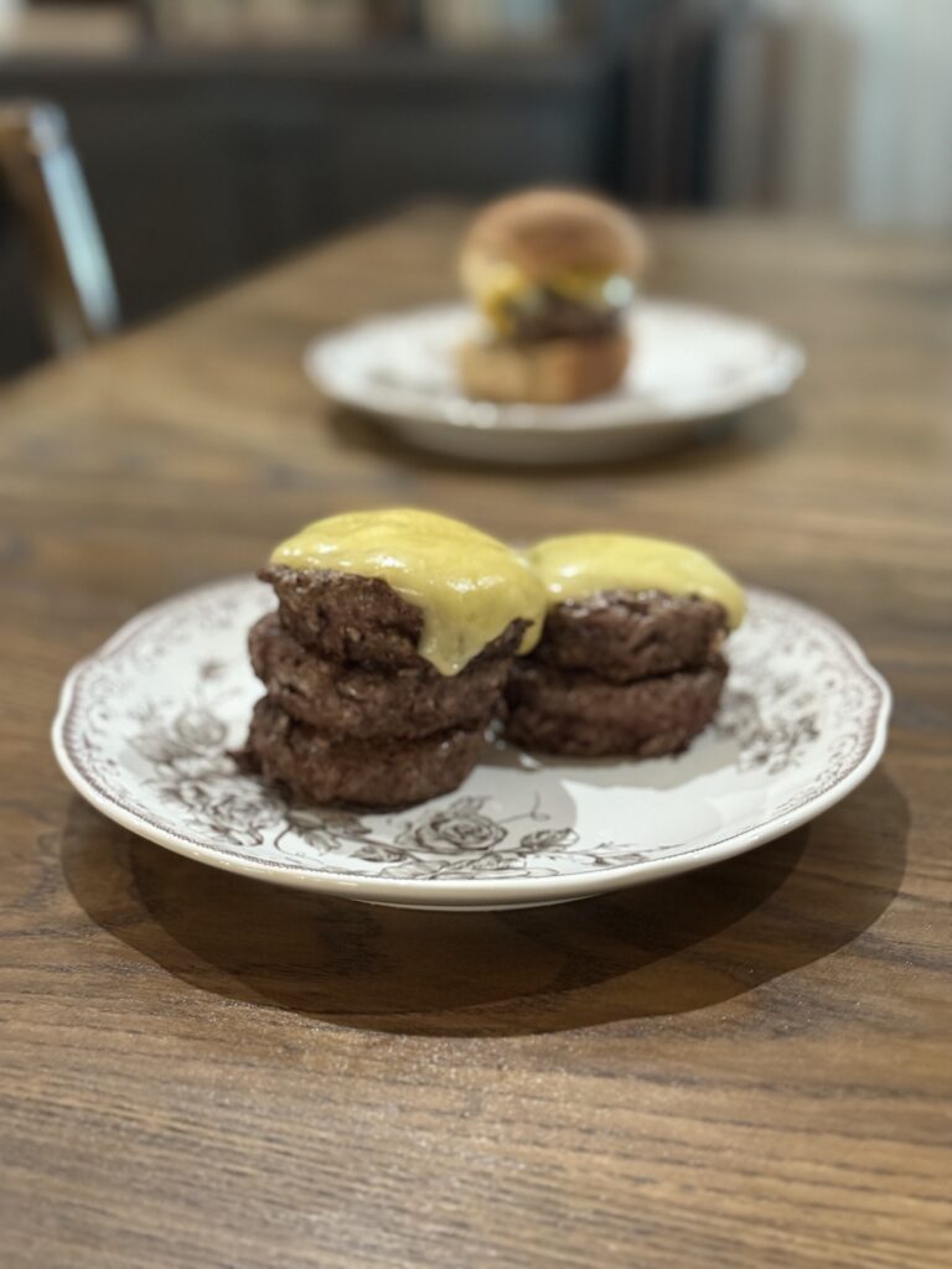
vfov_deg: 39.7
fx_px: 1760
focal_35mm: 48
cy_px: 634
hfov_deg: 30.3
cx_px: 476
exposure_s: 1/30
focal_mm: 6.76
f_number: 1.78
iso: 640
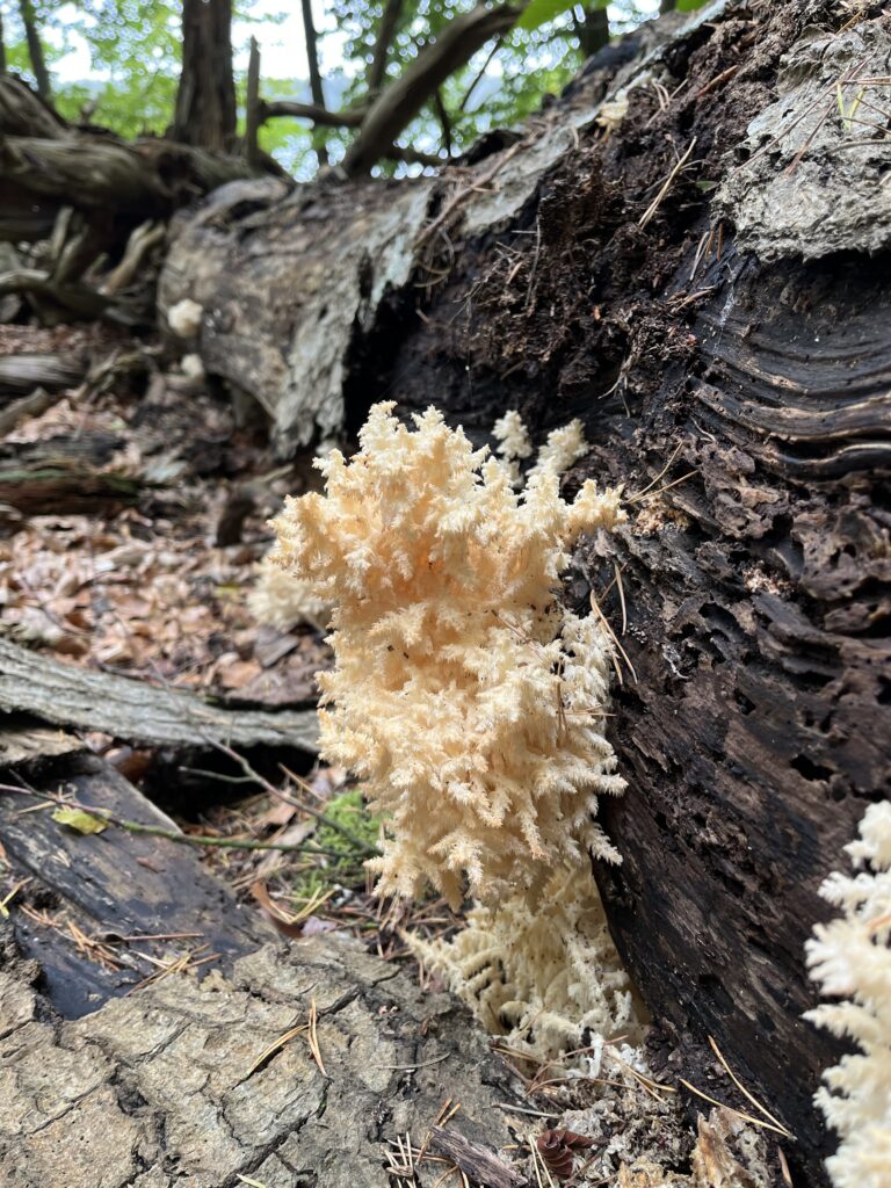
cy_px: 594
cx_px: 446
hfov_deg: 53.1
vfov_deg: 67.3
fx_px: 892
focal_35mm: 26
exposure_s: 1/121
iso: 50
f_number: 1.6
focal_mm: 5.1
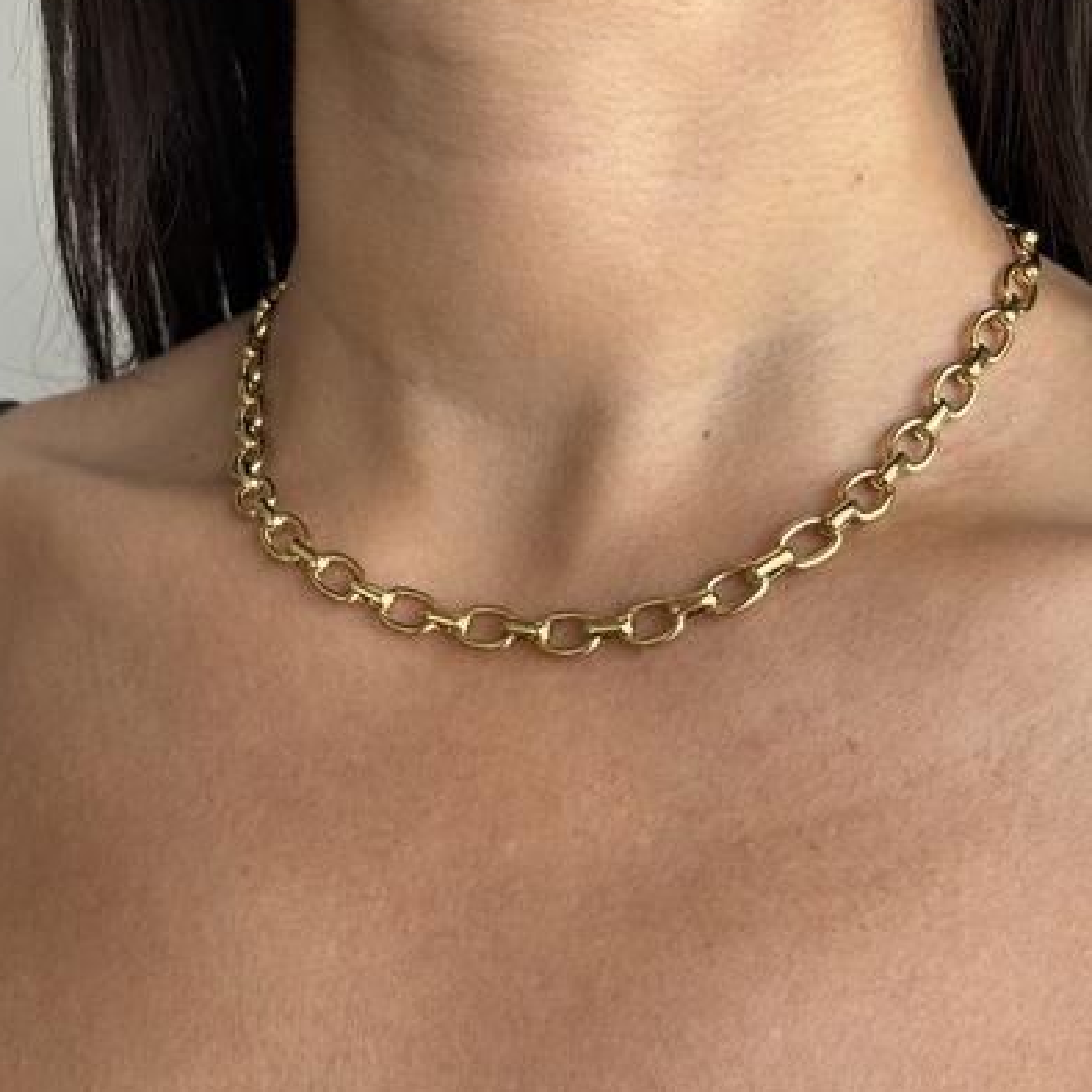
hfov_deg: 27.7
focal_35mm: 62
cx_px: 545
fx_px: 2213
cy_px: 430
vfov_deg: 27.7
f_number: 1.6
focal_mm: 5.96
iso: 40
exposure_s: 1/121
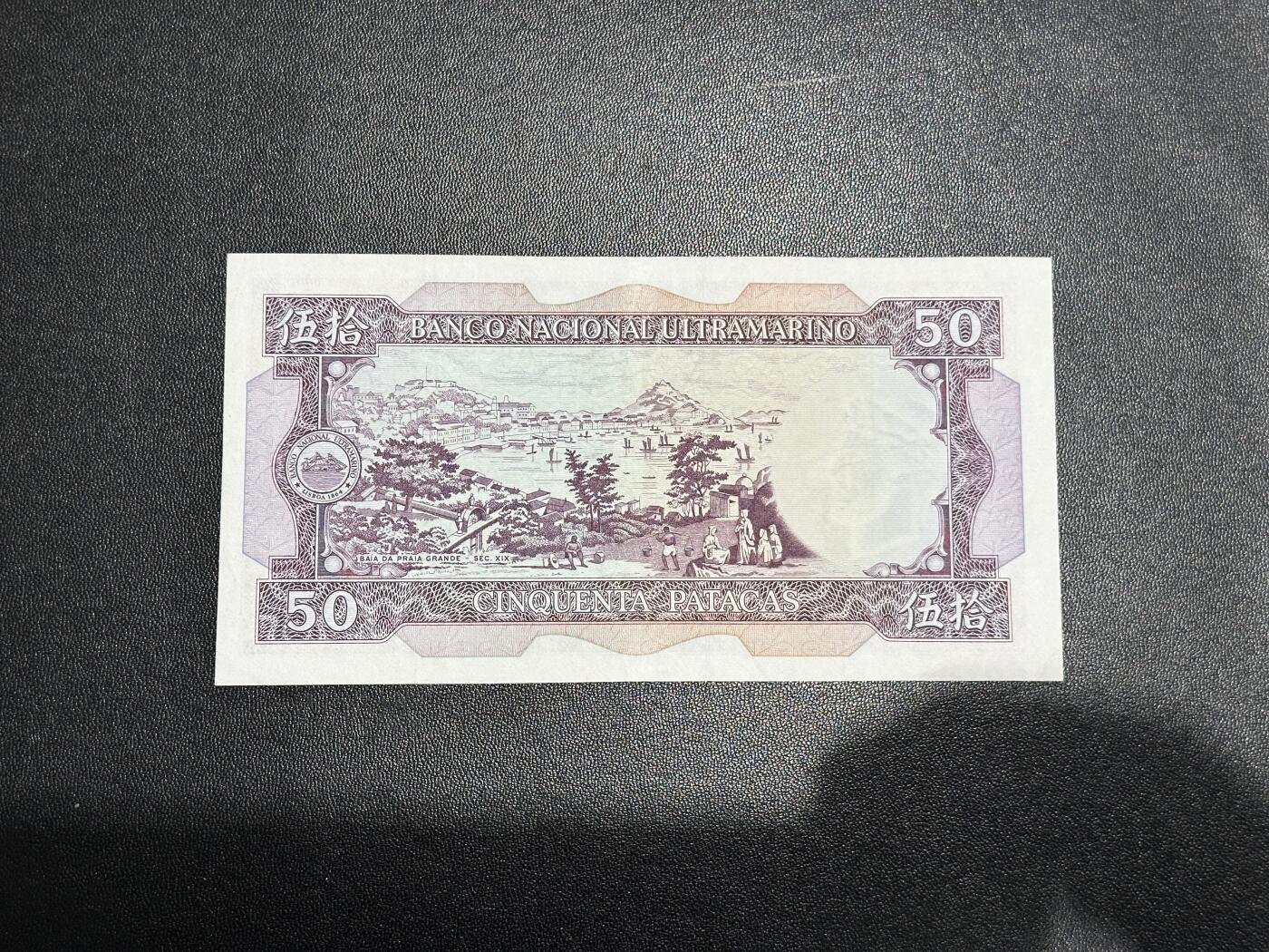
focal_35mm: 48
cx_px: 634
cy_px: 476
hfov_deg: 39.7
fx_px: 1760
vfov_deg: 30.3
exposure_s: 1/50
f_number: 1.78
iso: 125
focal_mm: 6.86
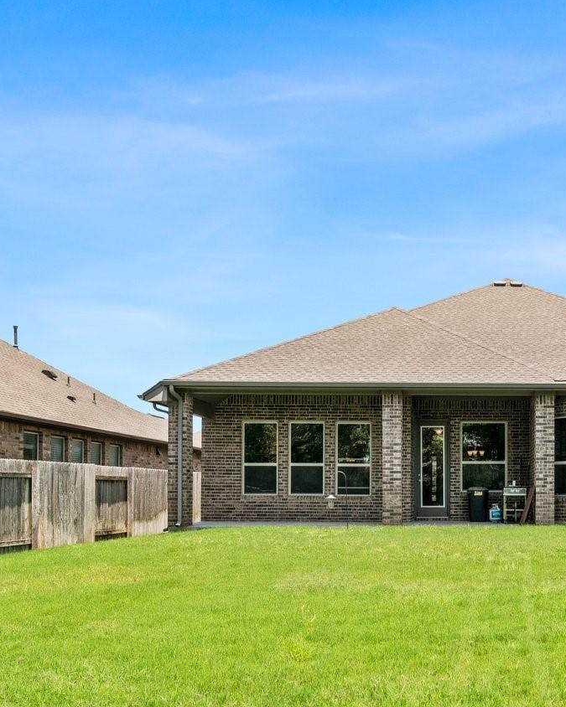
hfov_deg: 34.4
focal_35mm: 41
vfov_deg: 43.8
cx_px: 510
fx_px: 859
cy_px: 502
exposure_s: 1/320
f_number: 8
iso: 250
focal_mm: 18
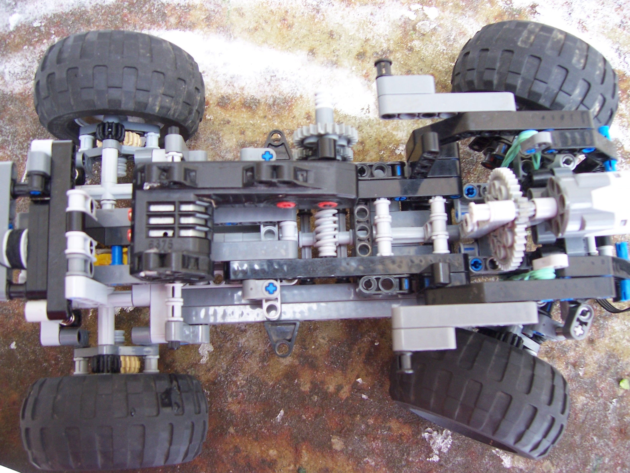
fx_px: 655
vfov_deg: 39.7
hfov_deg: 51.4
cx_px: 315
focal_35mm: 36
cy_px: 236
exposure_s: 1/30
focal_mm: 6
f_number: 3
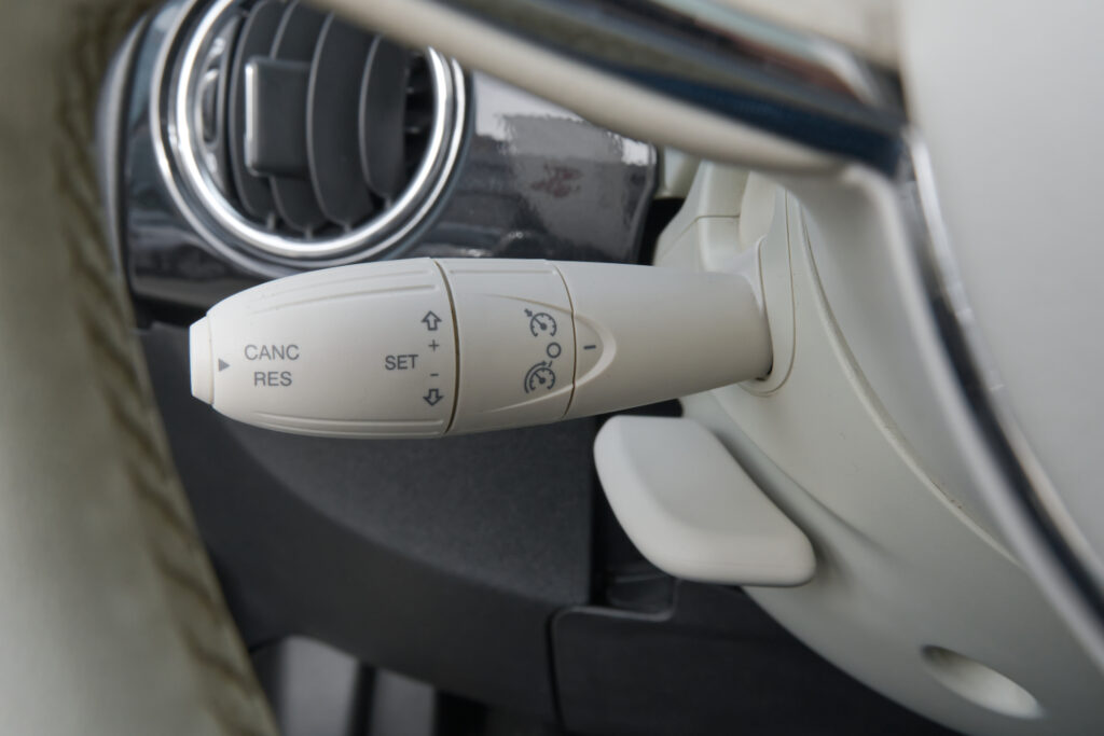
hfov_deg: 57.2
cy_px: 368
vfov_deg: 40.0
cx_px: 552
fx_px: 1012
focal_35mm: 33
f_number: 10
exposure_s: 1/400
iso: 2000
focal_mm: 22.1
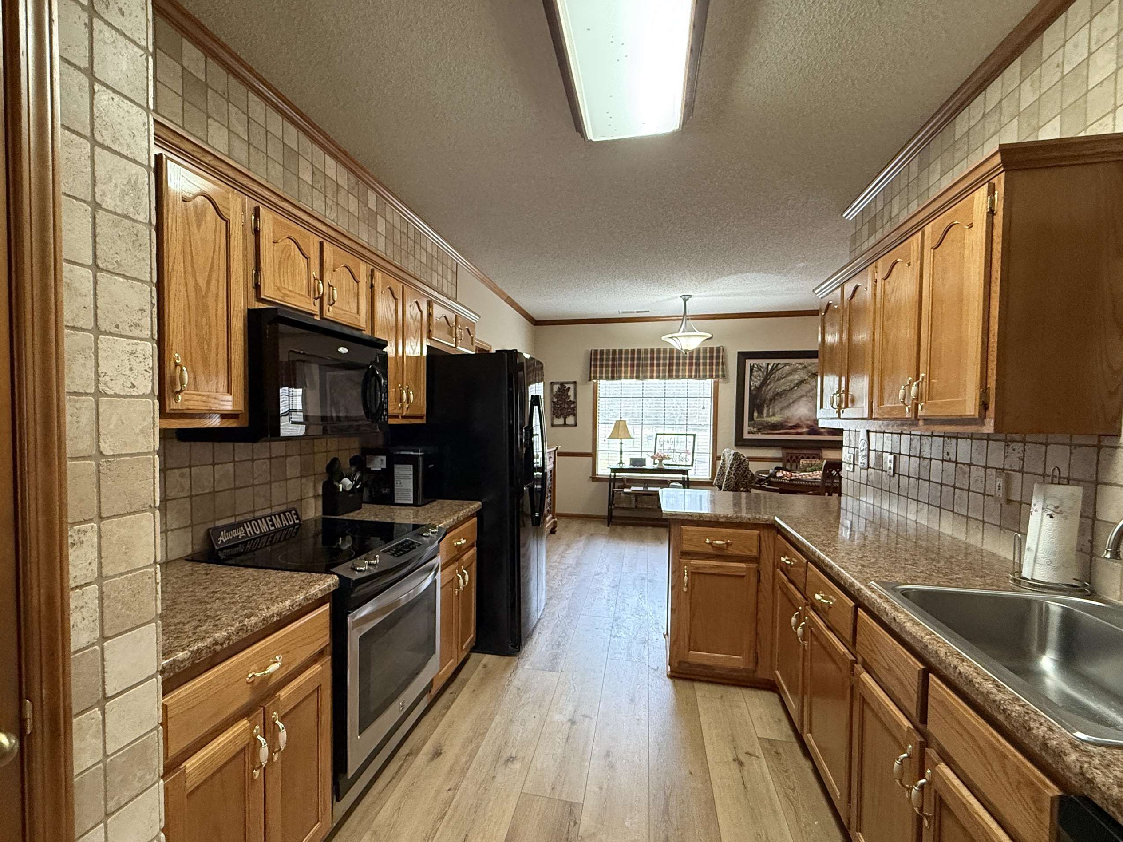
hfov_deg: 90.8
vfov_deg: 74.7
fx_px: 551
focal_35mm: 17
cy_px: 437
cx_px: 509
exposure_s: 1/60
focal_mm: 2.22
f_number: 2.2
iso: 500
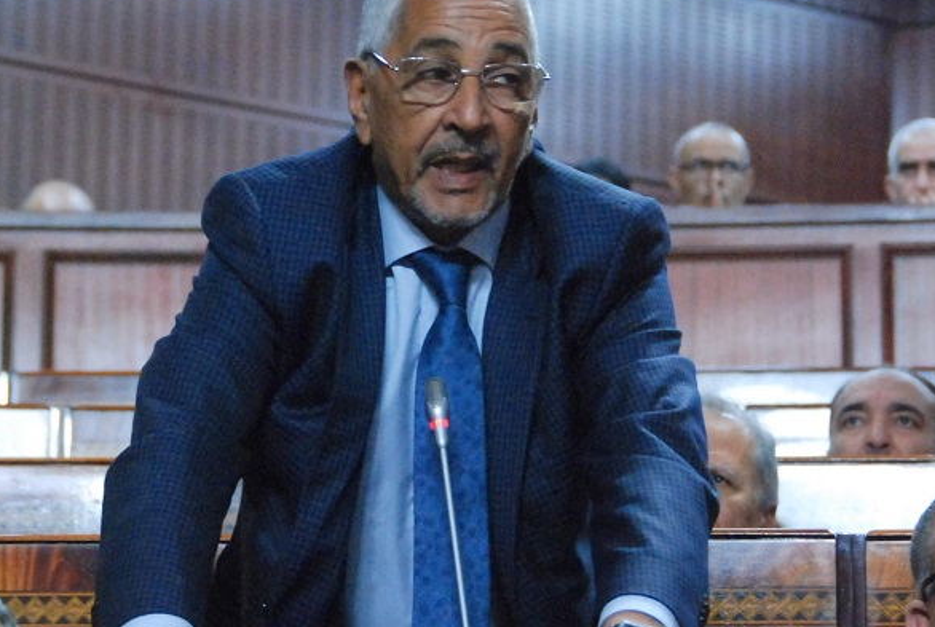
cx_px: 417
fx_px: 5178
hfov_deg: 10.3
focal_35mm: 199
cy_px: 290
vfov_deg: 6.9
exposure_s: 1/100
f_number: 5
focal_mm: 70
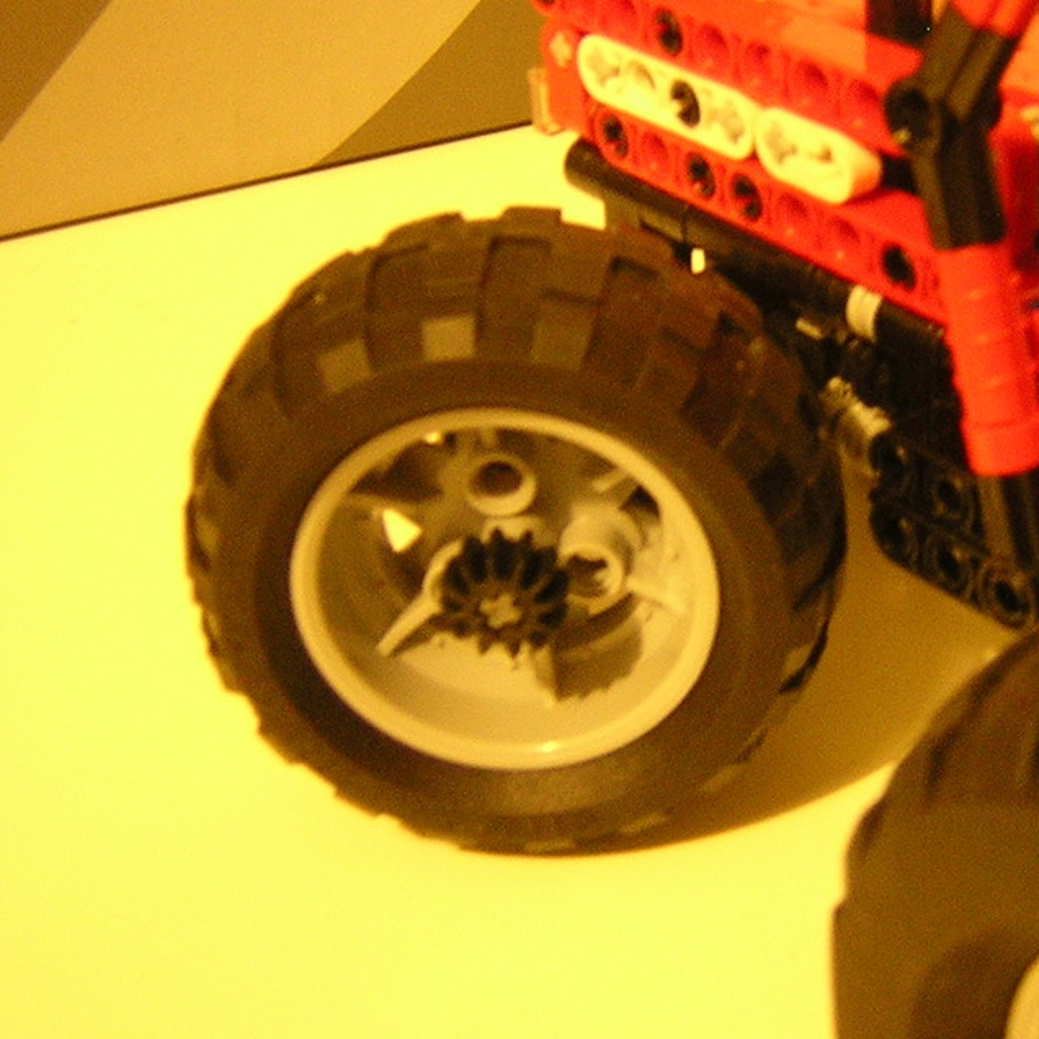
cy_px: 317
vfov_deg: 28.4
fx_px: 2037
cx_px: 861
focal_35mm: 60
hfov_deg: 27.9
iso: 400
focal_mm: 4.7
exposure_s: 1/2.9
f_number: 2.6
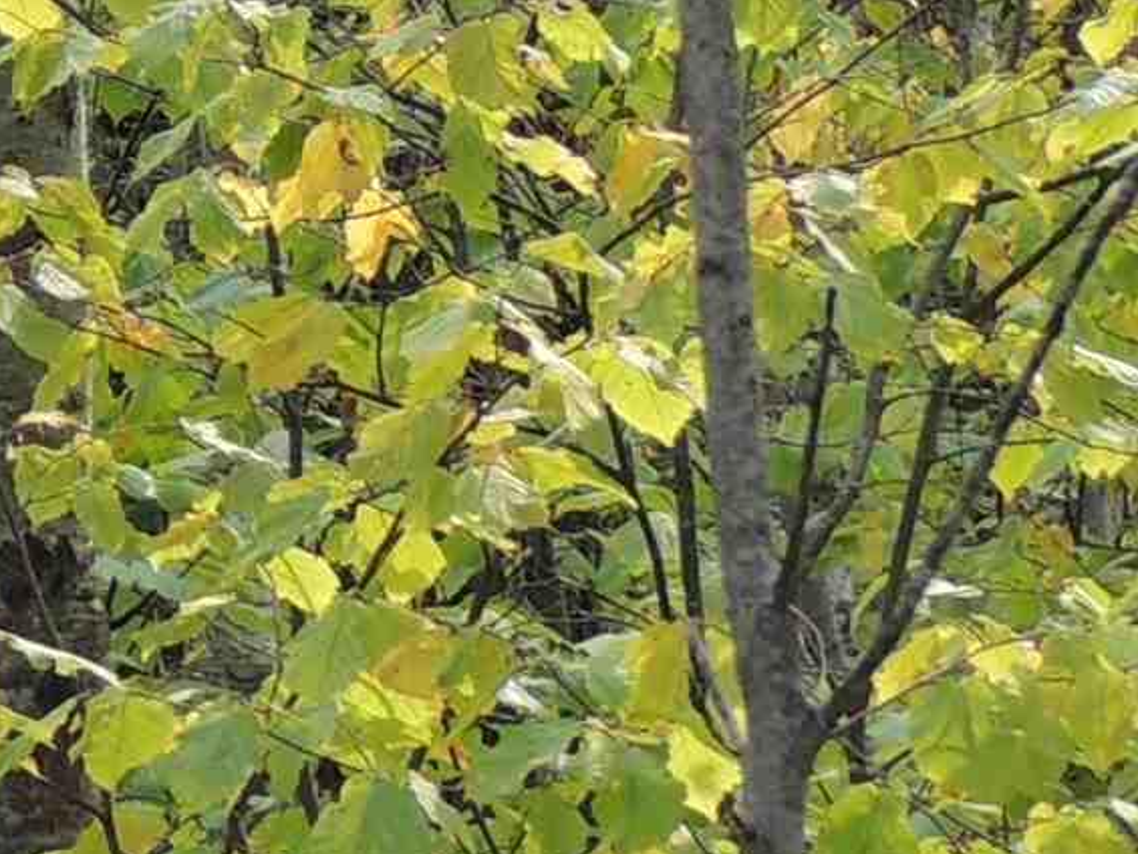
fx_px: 10720
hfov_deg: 6.0
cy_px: -1100
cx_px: -955
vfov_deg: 4.5
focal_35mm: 326
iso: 100
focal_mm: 10.7
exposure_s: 1/160
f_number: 3.7
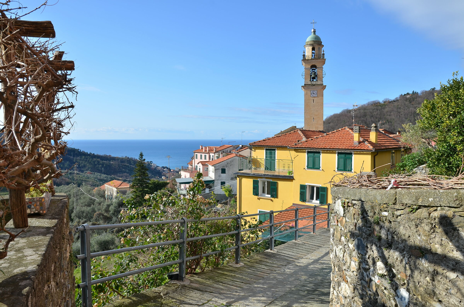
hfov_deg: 70.5
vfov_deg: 50.2
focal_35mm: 26
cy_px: 154
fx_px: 328
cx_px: 232
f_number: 9
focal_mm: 17
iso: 100
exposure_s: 1/160
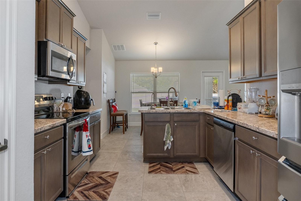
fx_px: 176
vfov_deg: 59.5
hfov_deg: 81.2
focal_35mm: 21
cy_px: 100
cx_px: 150
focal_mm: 14
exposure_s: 1/20
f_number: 8
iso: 1000
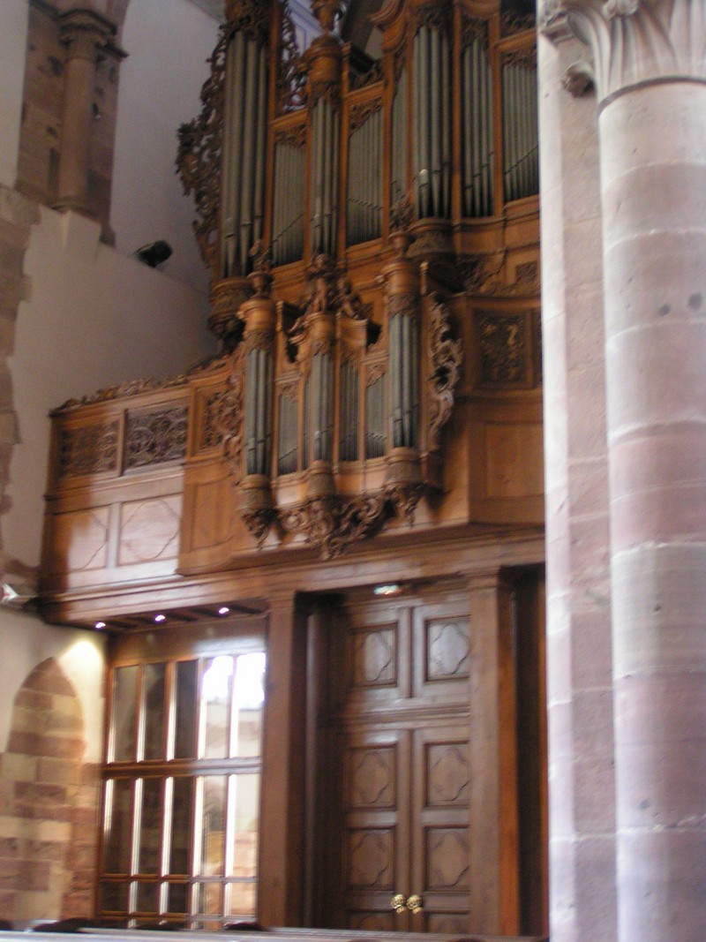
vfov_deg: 35.5
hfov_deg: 27.0
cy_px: 471
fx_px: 1469
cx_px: 353
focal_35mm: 54
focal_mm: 8.3
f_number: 3.2
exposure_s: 1/4
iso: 200
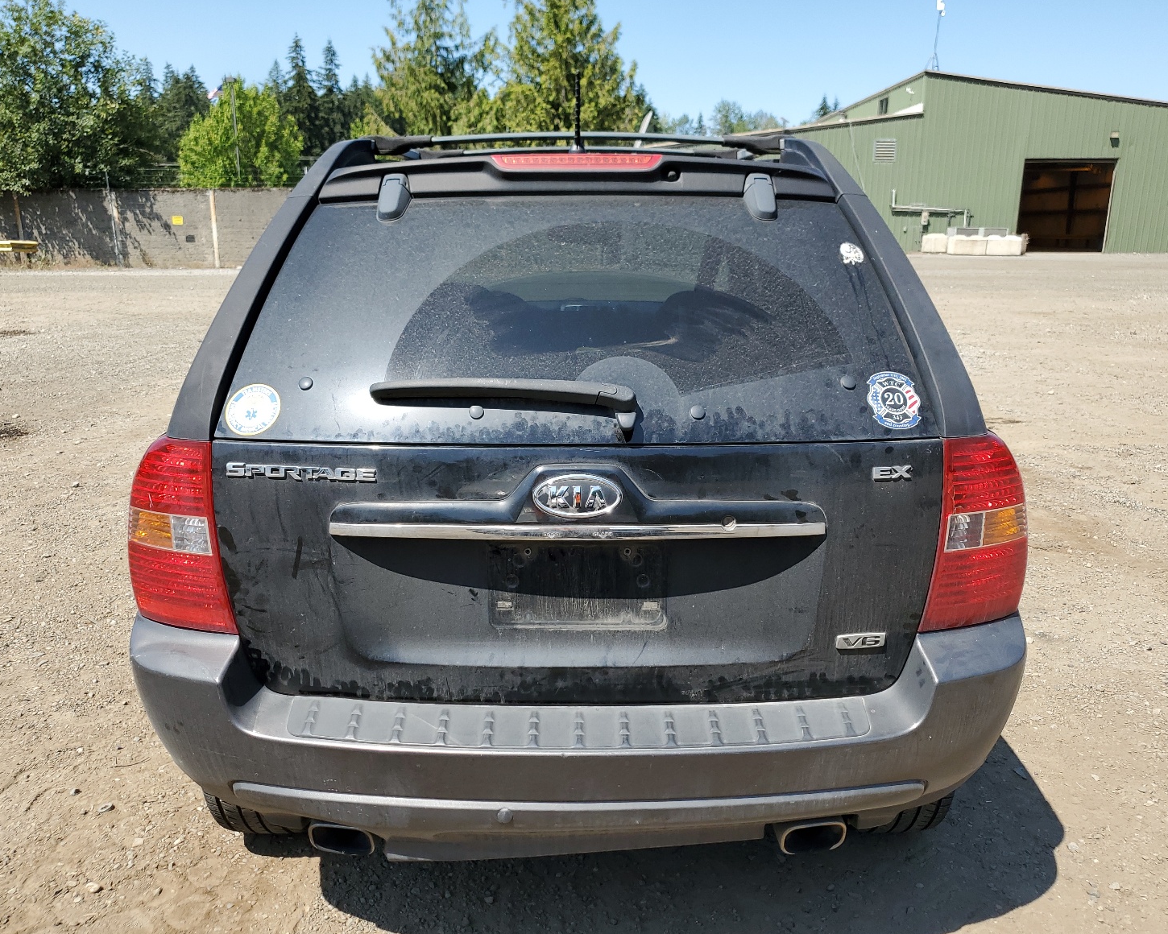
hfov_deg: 62.2
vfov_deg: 51.5
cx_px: 590
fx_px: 968
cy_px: 480
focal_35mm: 28
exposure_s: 1/1667
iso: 50
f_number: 1.5
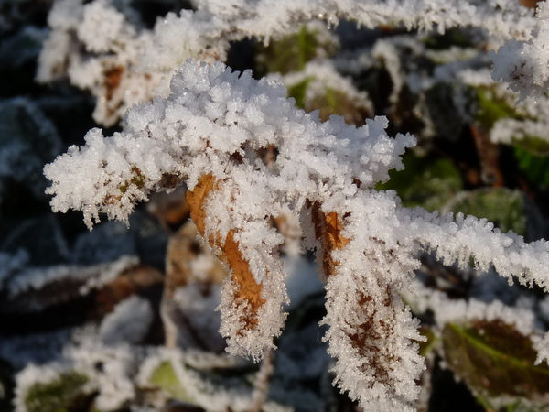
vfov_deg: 11.1
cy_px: 206
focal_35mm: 134
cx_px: 274
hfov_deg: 14.7
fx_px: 2125
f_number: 5.6
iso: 100
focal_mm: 13.3
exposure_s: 1/400
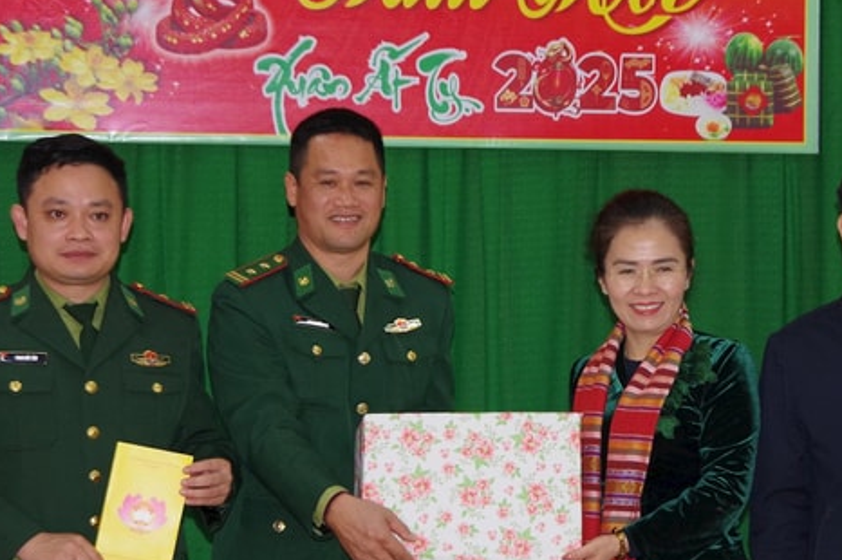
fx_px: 2711
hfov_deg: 17.6
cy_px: 302
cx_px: 517
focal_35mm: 116
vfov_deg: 11.8
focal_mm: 40
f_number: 5.6
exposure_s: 1/50
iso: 800
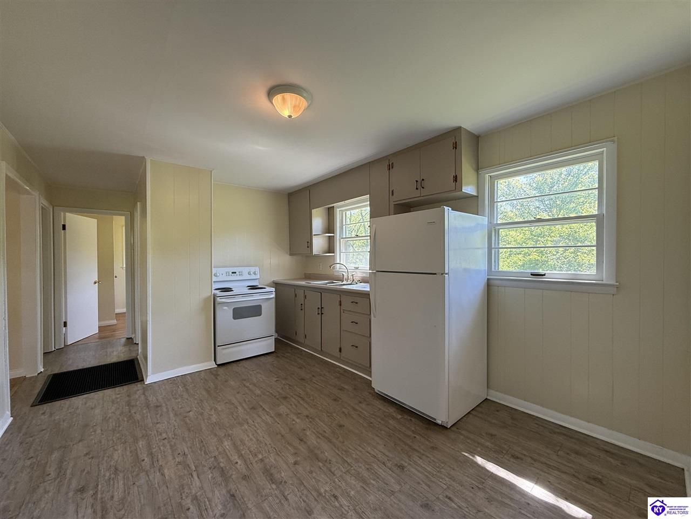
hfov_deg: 102.1
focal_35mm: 14
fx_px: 279
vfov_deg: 85.7
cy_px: 260
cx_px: 346
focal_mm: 2.22
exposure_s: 1/120
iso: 160
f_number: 2.2
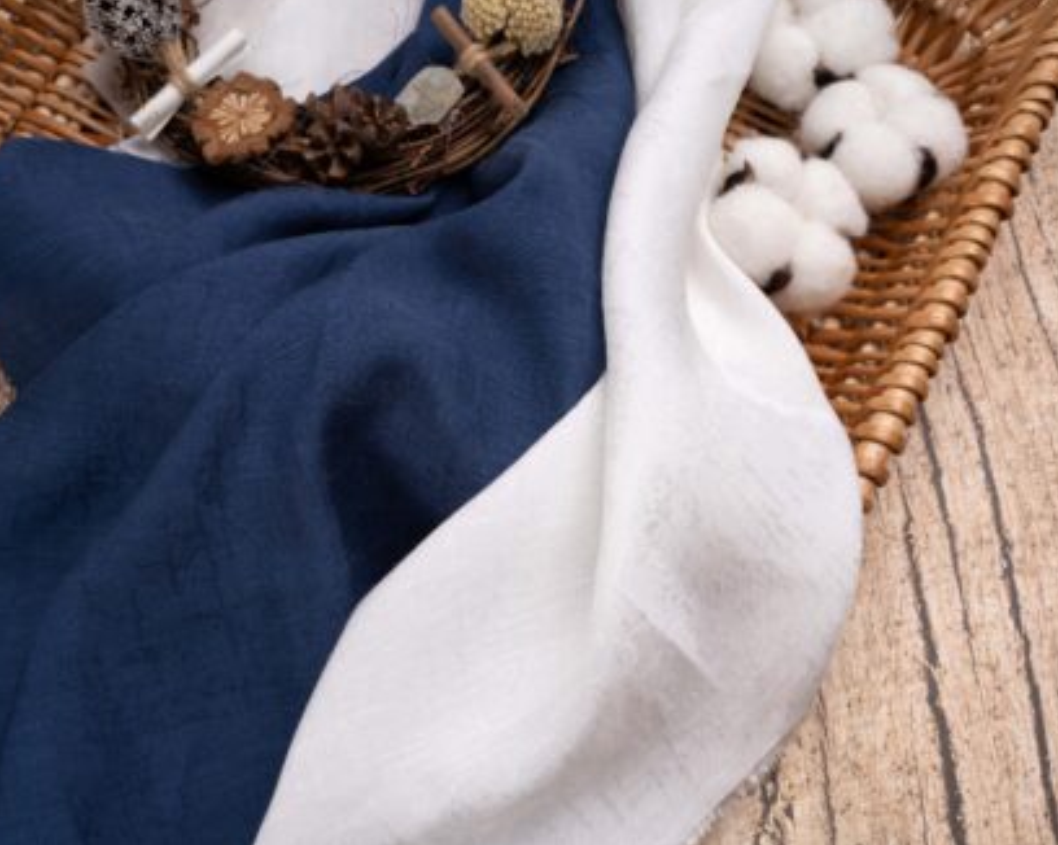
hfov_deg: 40.3
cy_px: 419
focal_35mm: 46
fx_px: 1440
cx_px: 498
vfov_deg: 32.7
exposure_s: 1/125
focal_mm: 40
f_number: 14
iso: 100
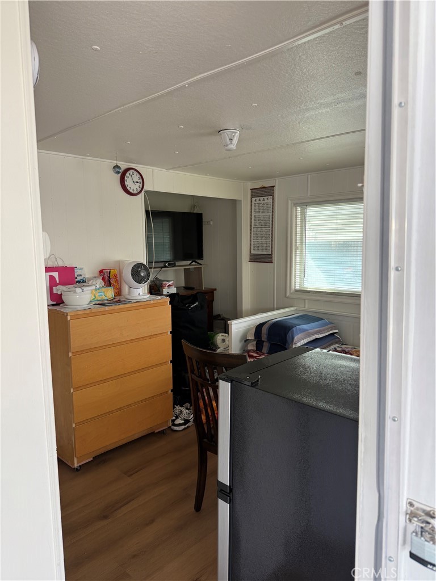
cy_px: 290
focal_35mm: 24
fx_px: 403
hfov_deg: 56.8
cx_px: 218
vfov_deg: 71.6
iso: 100
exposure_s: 1/229
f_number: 1.78
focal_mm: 6.76
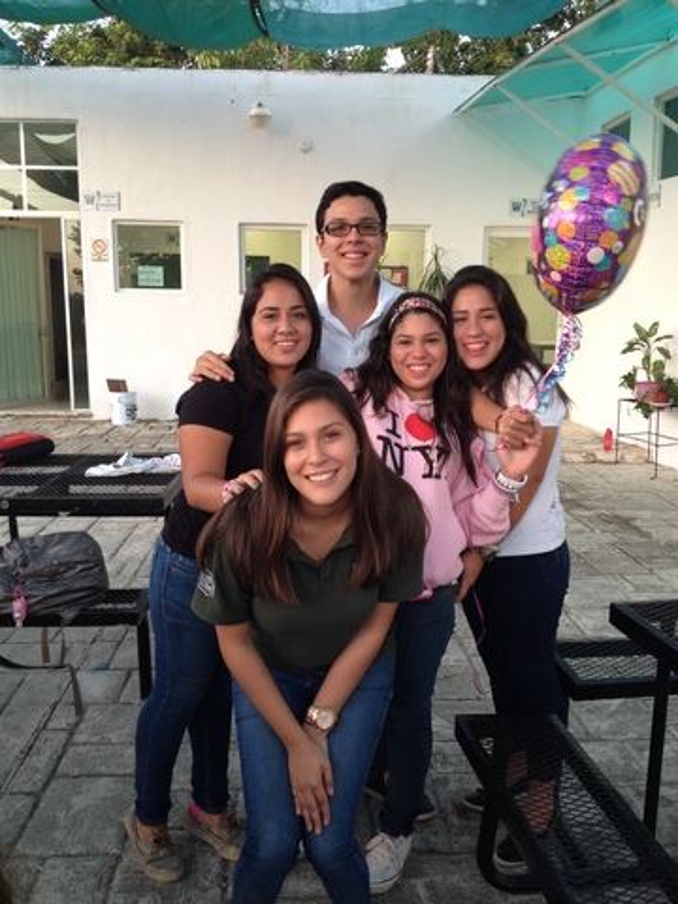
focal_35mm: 35
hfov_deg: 40.7
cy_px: 452
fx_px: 914
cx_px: 339
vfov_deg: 52.6
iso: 50
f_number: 2.4
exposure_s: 1/24
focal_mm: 4.28
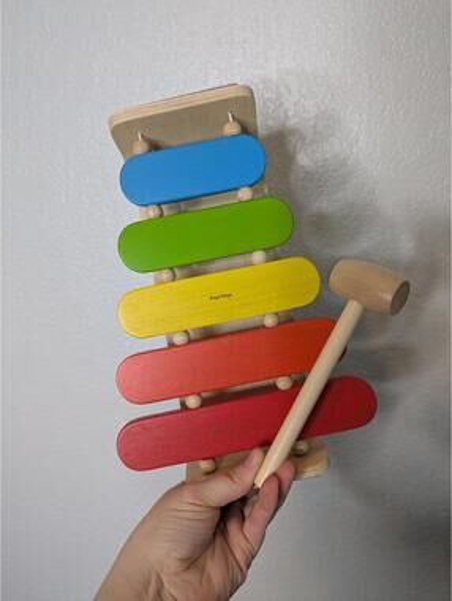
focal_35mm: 25
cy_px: 300
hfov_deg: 55.0
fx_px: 434
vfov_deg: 69.3
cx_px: 226
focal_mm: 5.43
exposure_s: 1/120
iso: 96
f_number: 1.89
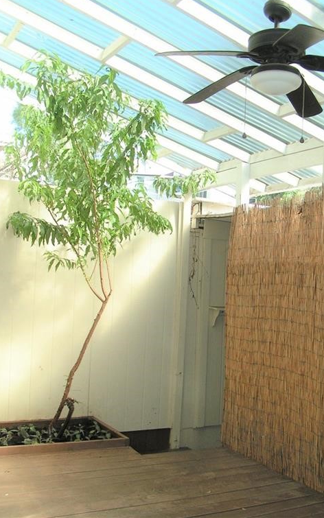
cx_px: 173
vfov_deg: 48.2
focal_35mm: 41
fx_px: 579
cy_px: 255
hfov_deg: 31.2
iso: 80
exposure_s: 1/100
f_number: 4.5
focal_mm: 5.8
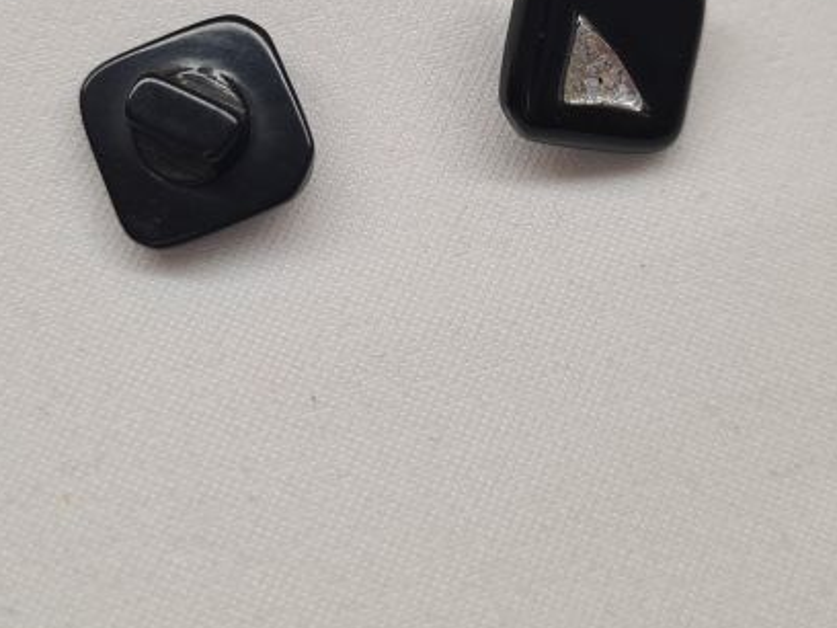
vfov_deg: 28.0
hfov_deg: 37.5
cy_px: 125
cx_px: 384
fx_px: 1233
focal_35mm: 51
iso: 50
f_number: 1.8
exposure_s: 1/205
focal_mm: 5.4
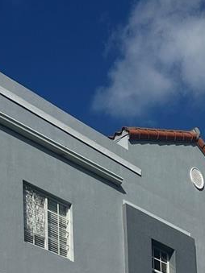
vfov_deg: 19.8
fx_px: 672
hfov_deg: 17.3
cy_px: 416
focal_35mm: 85
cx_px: 85
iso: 80
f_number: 1.78
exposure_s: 1/13699
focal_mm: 6.86
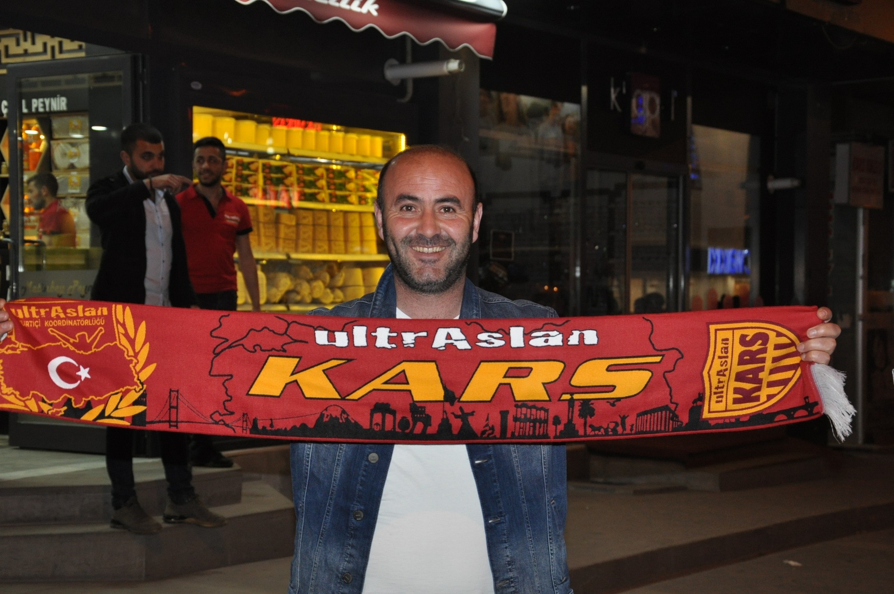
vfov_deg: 20.1
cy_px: 297
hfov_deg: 29.9
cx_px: 447
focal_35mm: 68
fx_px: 1674
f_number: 4.8
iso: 800
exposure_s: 1/60
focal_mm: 45
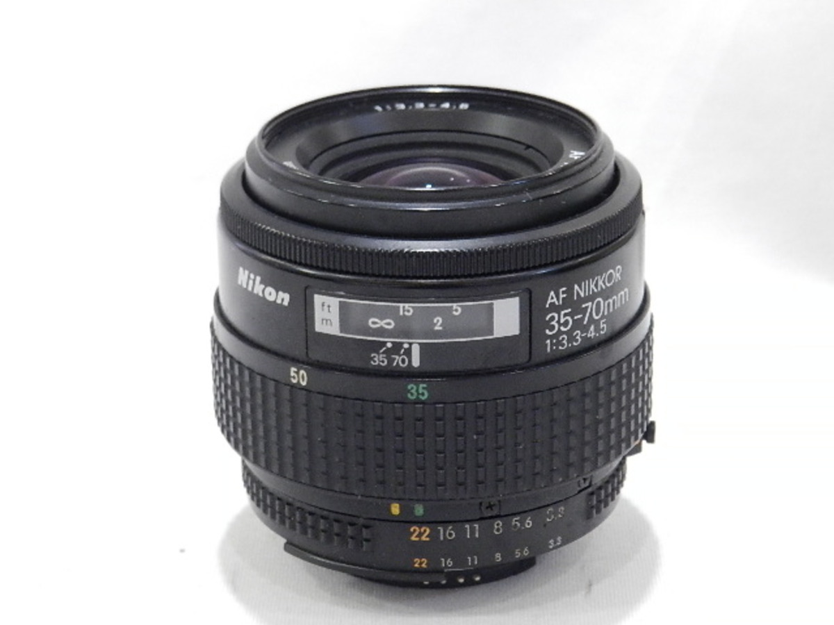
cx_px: 417
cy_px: 312
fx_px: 2409
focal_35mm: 100
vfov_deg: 14.8
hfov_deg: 19.6
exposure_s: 1/30
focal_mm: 17.7
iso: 800
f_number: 4.6
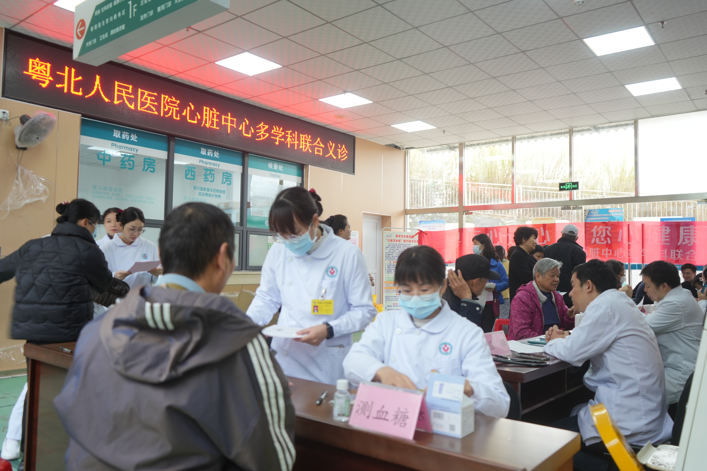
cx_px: 354
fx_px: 550
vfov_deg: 46.4
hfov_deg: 65.5
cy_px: 236
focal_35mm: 28
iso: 400
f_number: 3.5
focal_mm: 28
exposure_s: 1/30
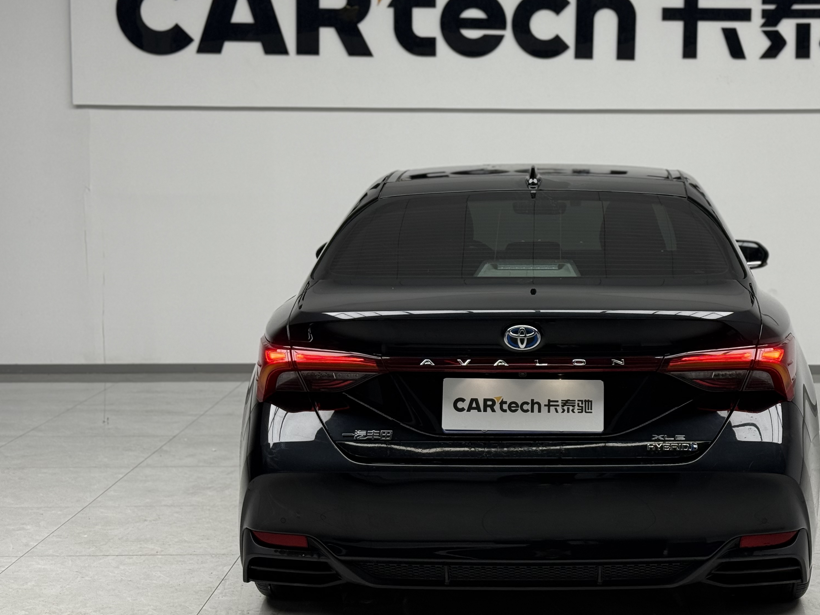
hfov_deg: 29.7
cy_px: 259
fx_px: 1540
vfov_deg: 22.6
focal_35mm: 65
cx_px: 532
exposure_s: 1/260
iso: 80
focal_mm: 6.76
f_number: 1.78
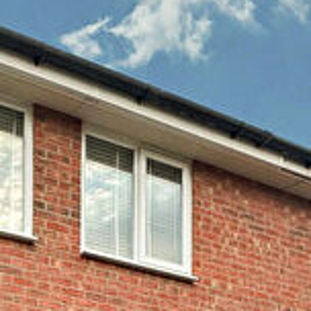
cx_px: -4
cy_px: 410
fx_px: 579
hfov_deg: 28.1
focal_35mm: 57
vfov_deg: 25.6
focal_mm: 2.22
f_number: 2.2
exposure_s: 1/99
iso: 64
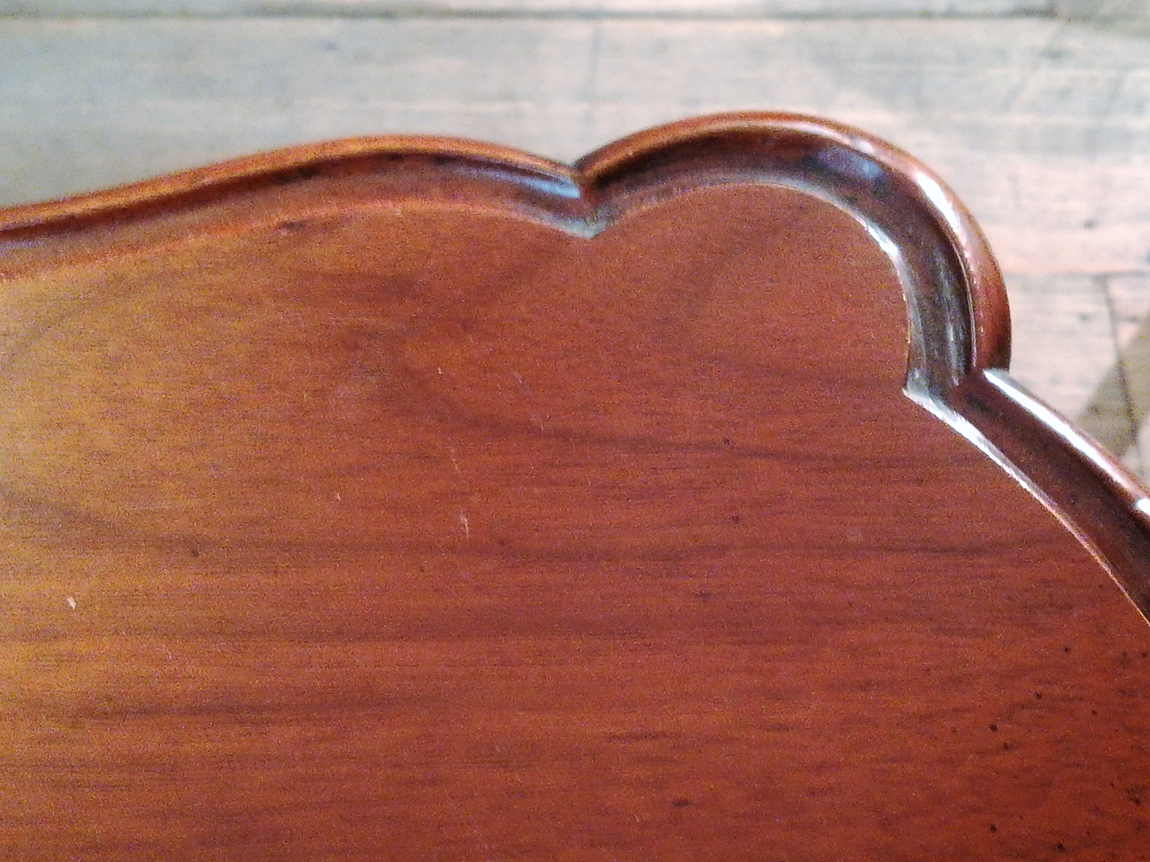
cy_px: 431
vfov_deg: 26.1
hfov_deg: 34.3
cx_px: 575
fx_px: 1860
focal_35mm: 56
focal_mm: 3.83
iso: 1000
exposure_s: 1/14.3
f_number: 2.2
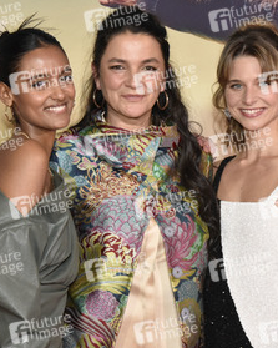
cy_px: 173
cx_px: 133
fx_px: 1060
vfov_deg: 18.6
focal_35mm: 103
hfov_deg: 14.9
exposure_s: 1/250
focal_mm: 68
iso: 4000
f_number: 8
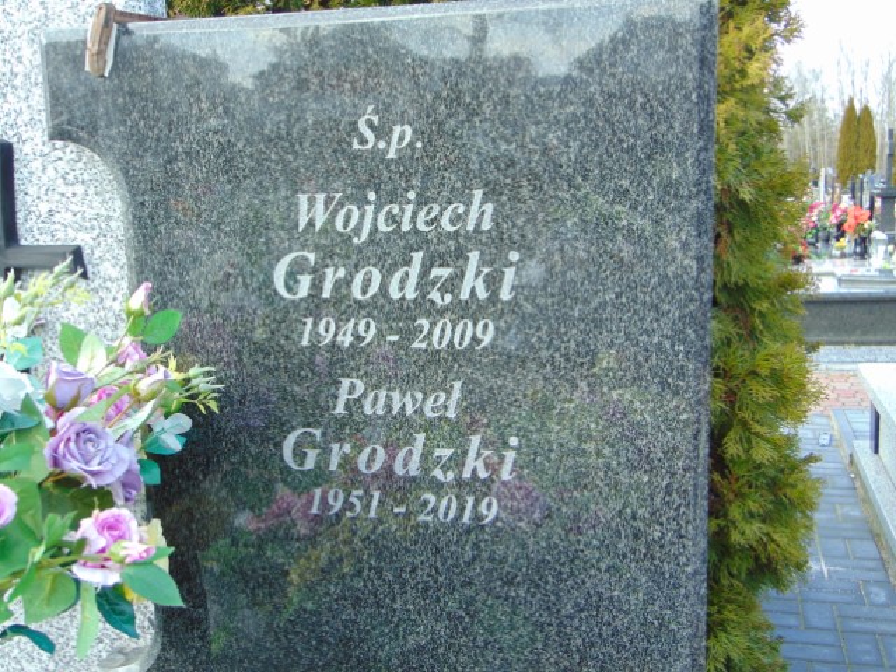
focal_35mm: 39
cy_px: 336
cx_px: 448
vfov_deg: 36.8
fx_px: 1009
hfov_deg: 47.9
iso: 80
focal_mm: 6.9
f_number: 3.3
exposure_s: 1/100
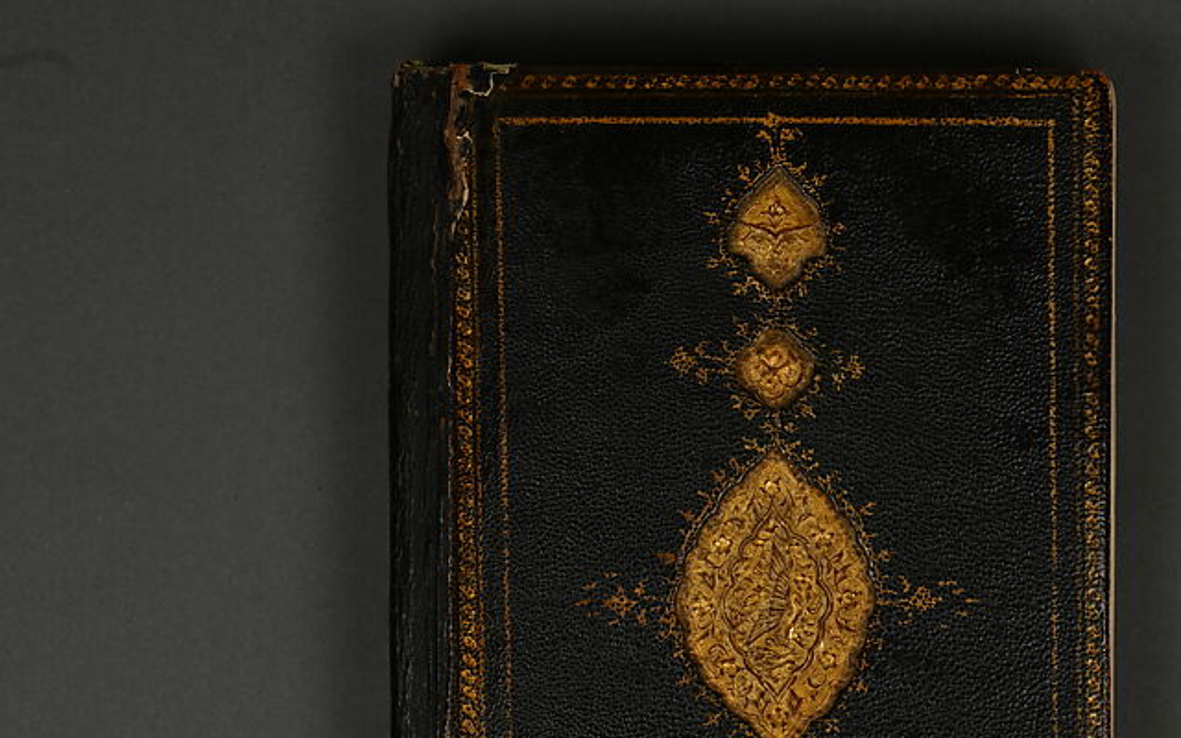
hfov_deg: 19.1
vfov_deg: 12.0
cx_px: 771
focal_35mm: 109
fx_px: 3508
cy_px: 502
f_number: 13
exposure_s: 1/30
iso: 250
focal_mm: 57
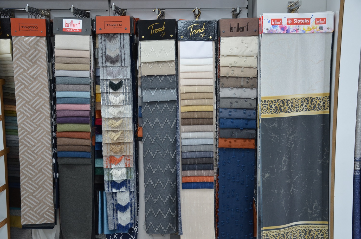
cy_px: 120
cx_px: 180
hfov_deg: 37.9
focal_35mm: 52
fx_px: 525
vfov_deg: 25.6
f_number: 4.2
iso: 500
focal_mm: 35
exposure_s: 1/60
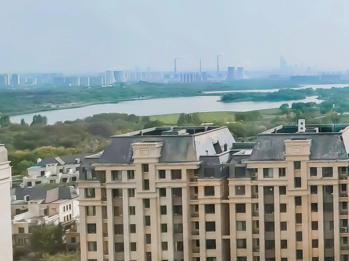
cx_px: 417
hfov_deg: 39.4
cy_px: 79
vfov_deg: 41.0
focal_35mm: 34
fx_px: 343
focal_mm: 1.82
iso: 50
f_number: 2
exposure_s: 1/2400
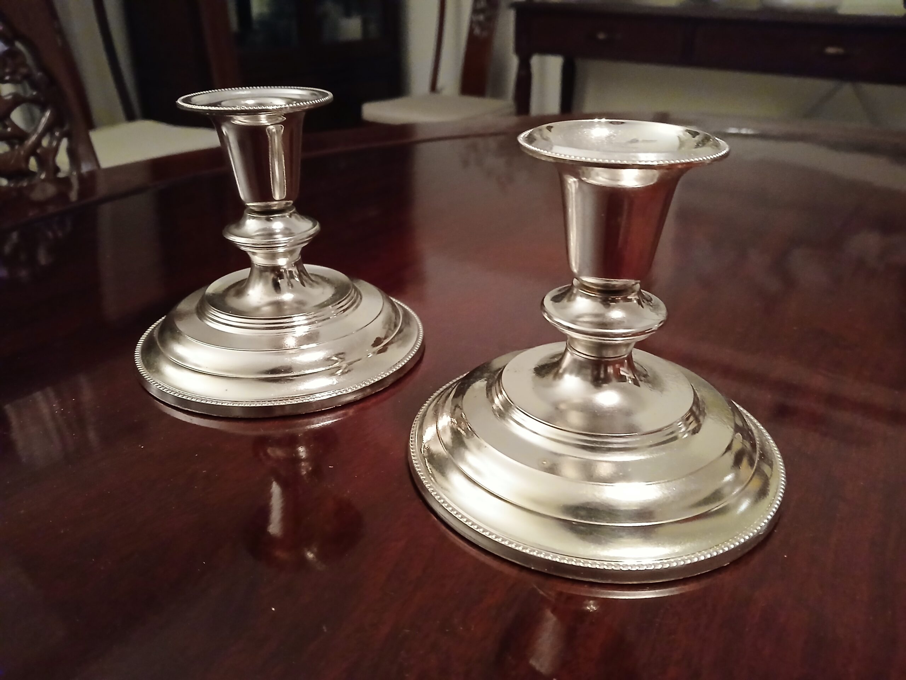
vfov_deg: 53.1
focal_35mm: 26
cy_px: 340
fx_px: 680
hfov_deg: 67.3
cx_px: 453
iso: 800
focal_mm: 3.98
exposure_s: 1/20
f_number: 1.8
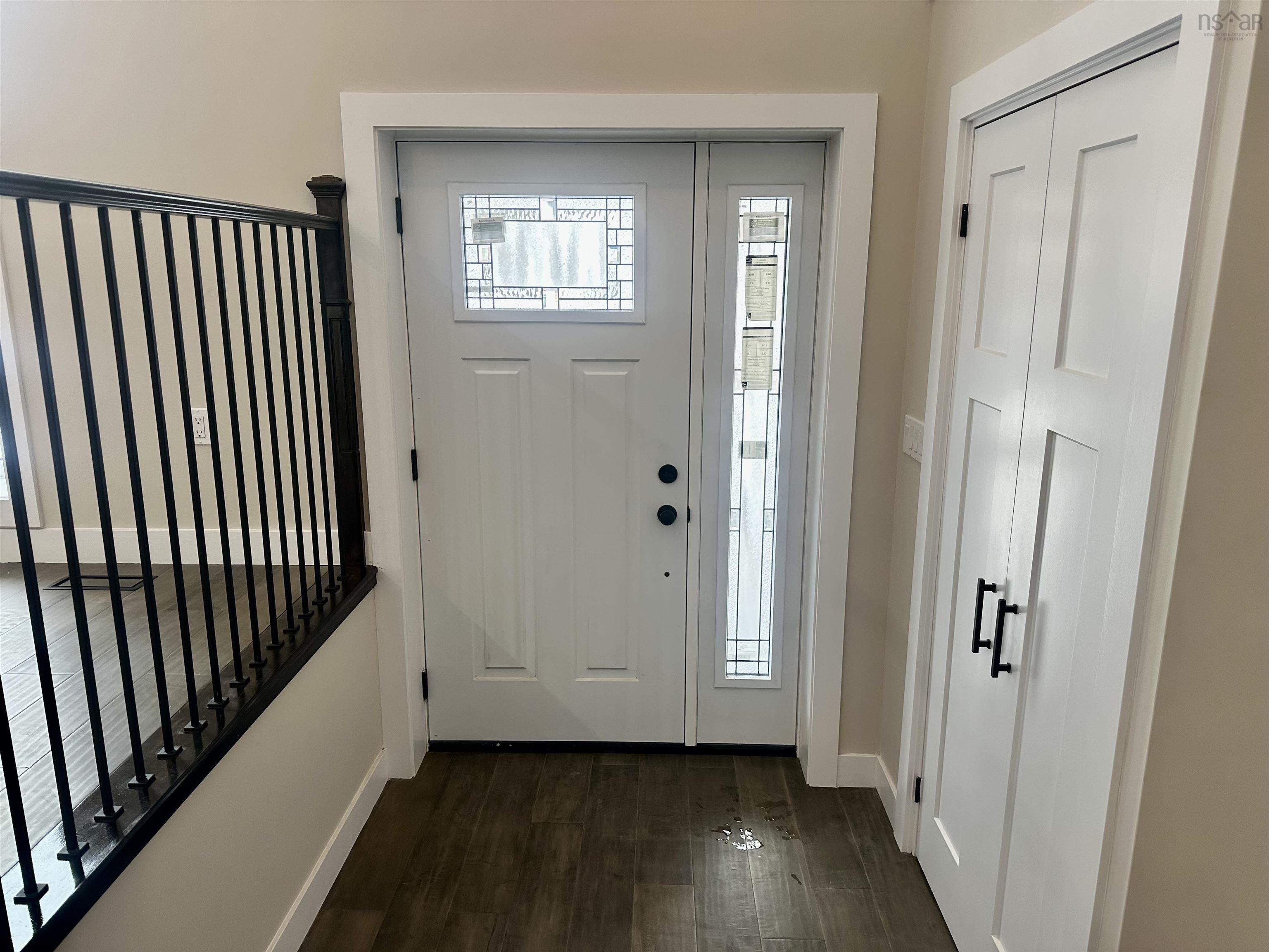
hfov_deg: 71.6
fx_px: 880
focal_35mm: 24
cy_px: 476
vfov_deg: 56.8
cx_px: 634
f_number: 1.78
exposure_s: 1/120
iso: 160
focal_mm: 6.86
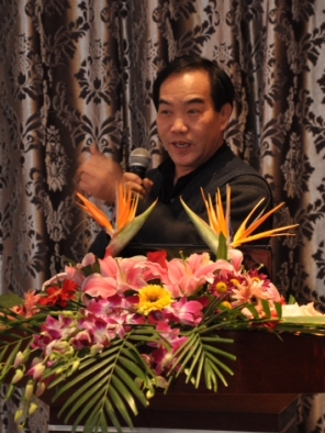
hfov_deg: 7.8
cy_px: 201
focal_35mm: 190
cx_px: 162
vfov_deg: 10.4
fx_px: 2376
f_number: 5.6
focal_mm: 116
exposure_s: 1/30
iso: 640
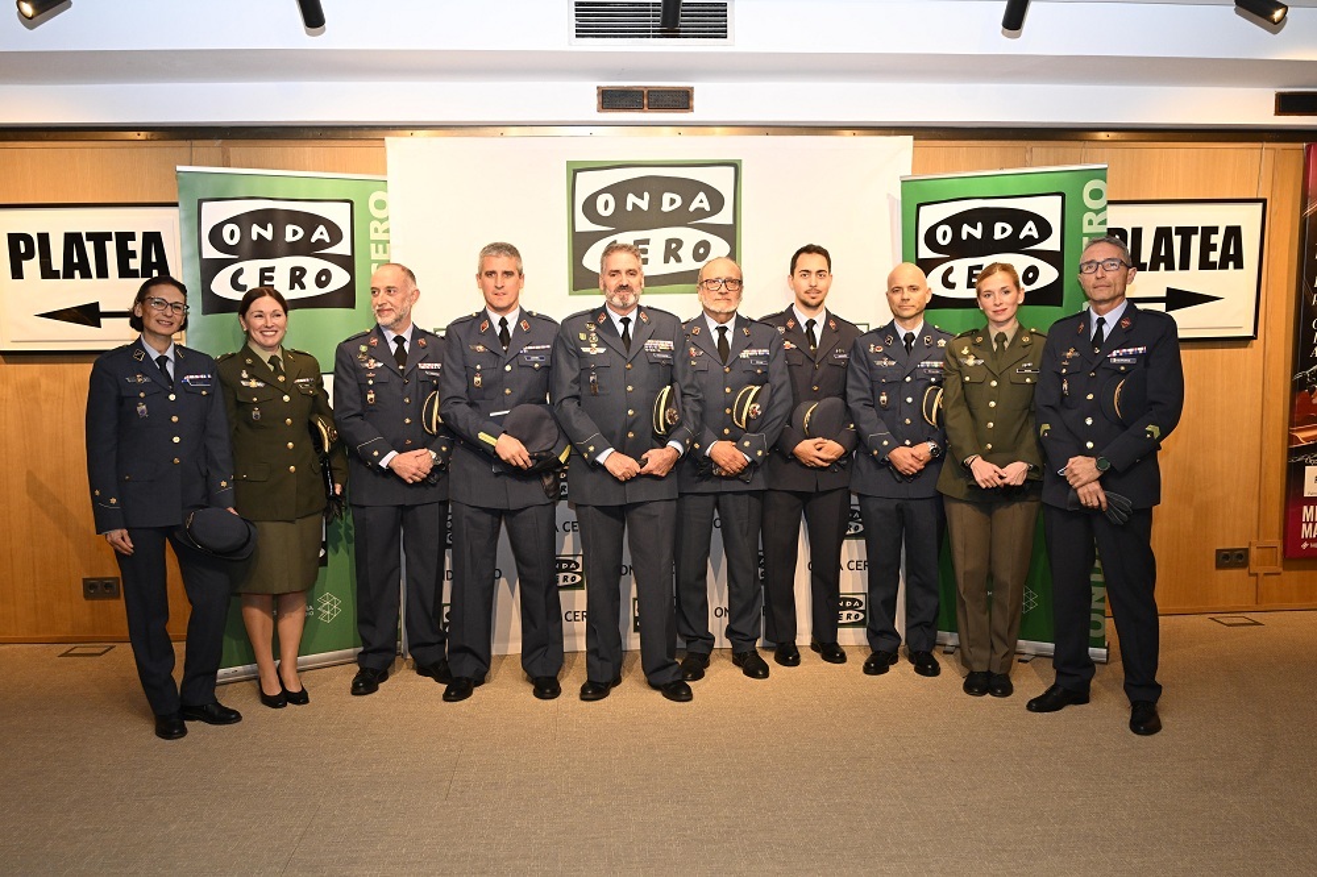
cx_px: 658
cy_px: 438
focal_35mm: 32
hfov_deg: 58.0
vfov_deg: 40.5
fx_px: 1188
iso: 3200
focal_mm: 32.5
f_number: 5.6
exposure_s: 1/160
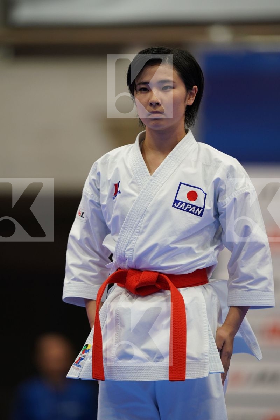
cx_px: 140
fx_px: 4666
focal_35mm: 400
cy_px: 210
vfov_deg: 5.2
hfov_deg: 3.4
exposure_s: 1/500
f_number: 2.8
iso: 1600
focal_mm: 400
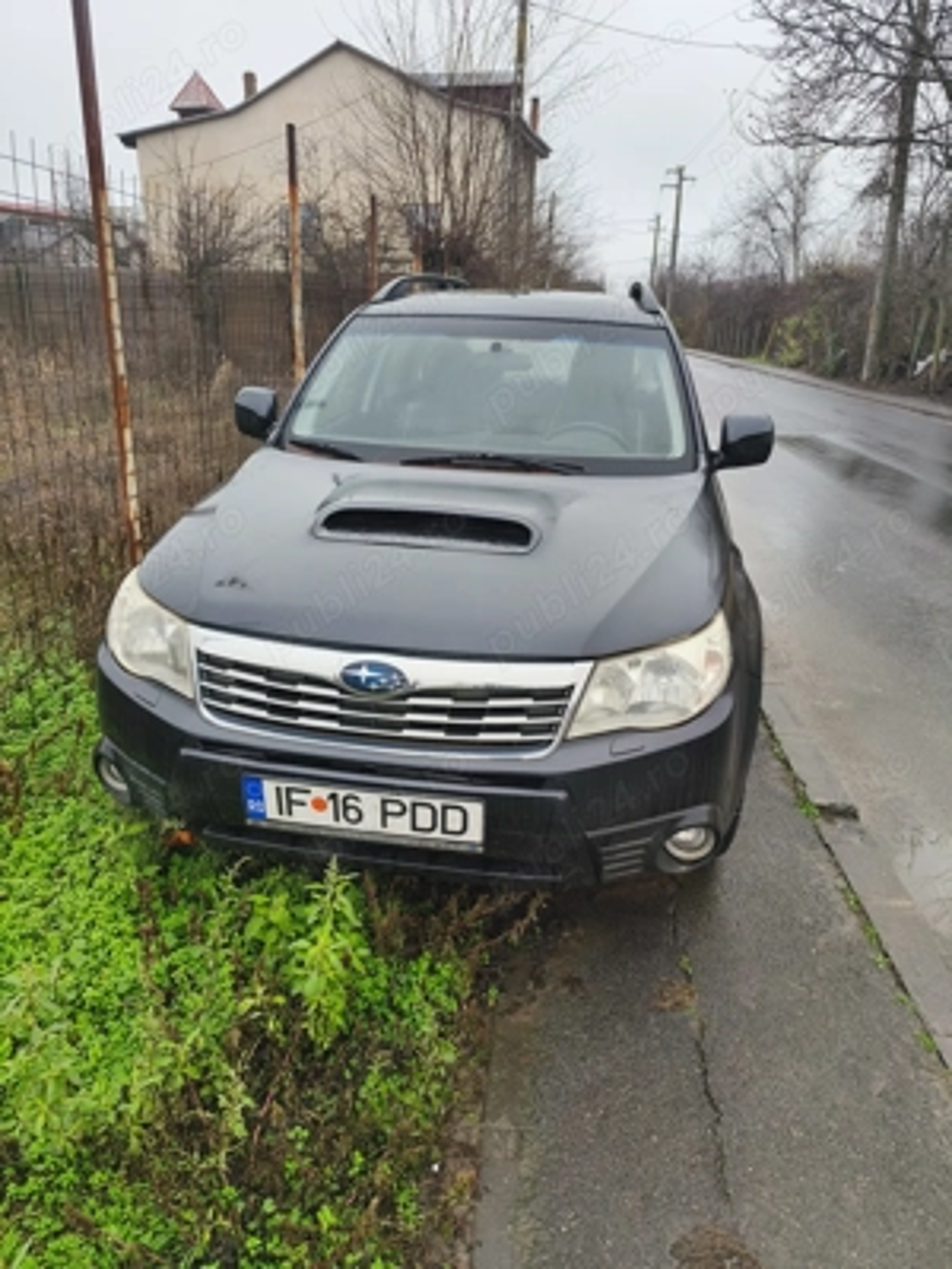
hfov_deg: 58.9
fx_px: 843
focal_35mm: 23
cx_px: 476
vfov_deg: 73.9
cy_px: 634
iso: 125
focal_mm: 6.14
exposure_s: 1/99.9
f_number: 1.65
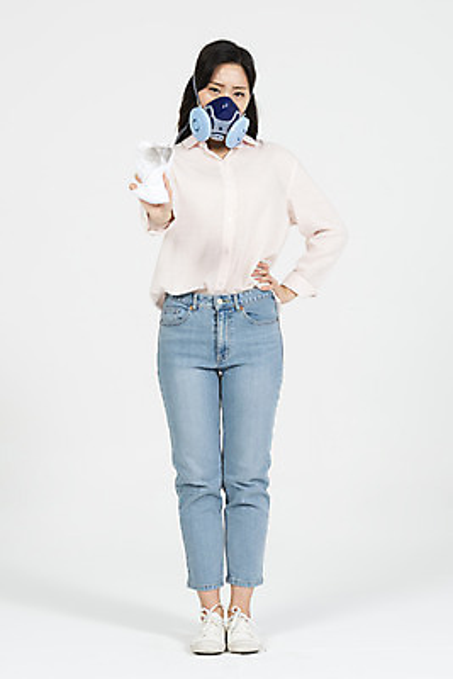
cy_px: 340
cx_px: 226
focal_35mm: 98
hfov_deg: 14.0
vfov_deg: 20.8
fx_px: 1848
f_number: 13
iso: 100
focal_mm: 98
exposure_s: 1/125
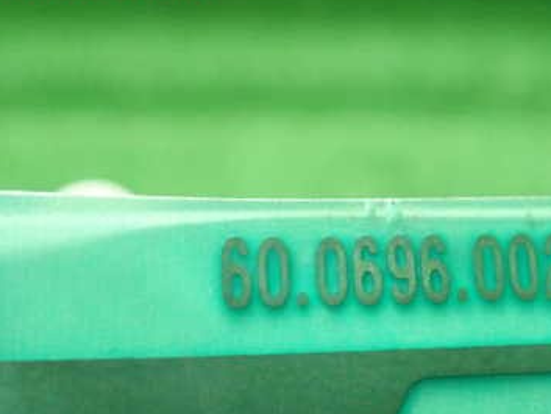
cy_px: 306
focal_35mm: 51
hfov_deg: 36.9
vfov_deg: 28.2
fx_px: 812
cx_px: 390
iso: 800
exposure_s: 1/125
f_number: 2.3
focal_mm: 5.5
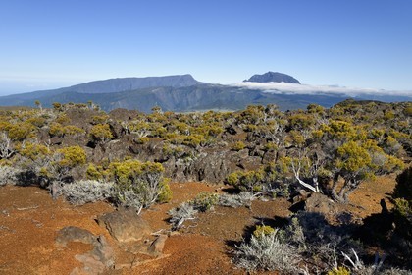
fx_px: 435
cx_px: 206
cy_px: 138
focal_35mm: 38
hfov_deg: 50.7
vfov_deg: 35.1
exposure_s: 1/250
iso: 200
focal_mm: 38
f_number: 16
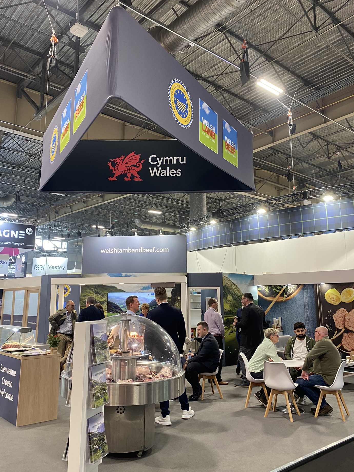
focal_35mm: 29
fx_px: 395
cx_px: 172
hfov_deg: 48.2
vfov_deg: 61.6
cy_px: 219
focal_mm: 4.25
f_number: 1.8
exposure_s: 1/50
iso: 125
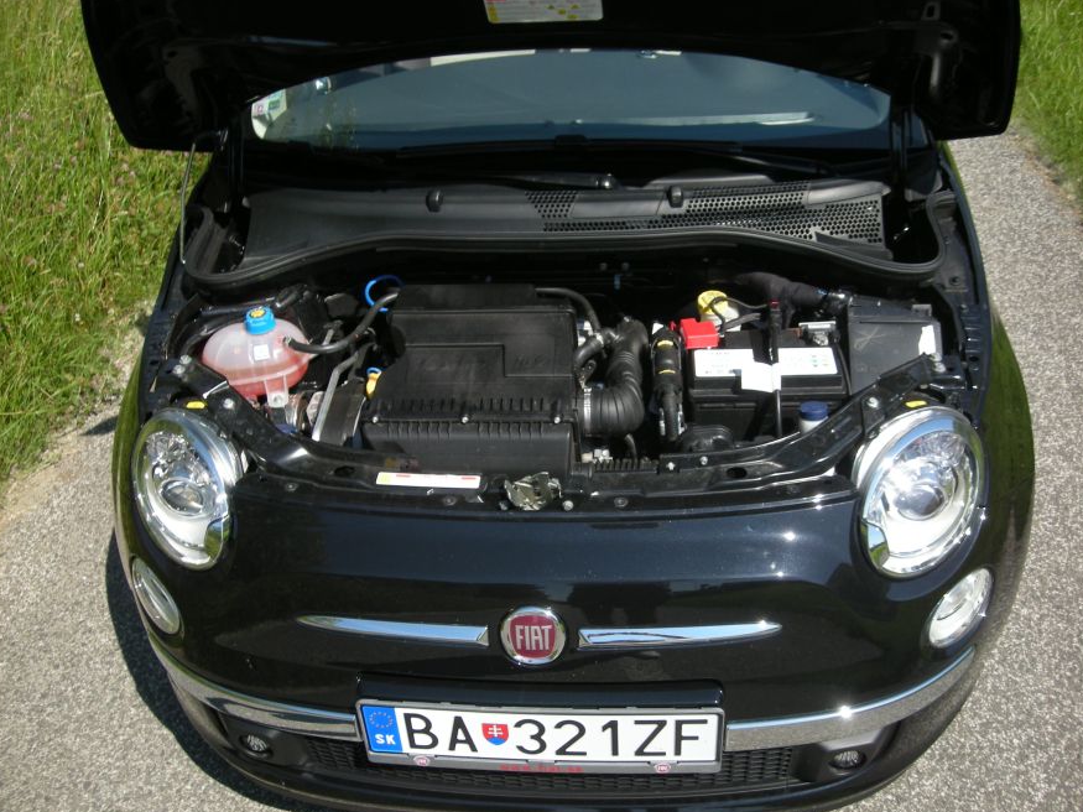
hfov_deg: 51.4
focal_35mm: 36
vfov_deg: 39.6
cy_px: 415
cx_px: 547
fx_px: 1126
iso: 64
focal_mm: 5.7
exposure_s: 1/196
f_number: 5.7
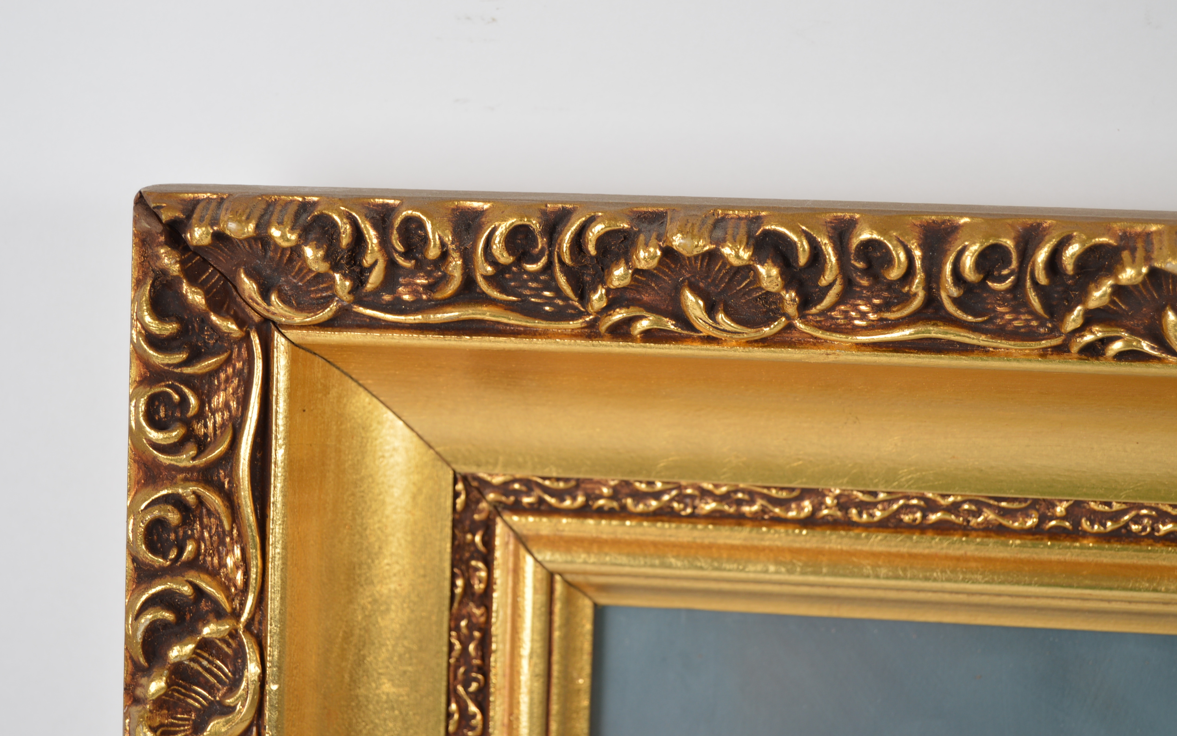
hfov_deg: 24.5
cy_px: 386
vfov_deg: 15.5
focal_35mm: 85
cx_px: 587
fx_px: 2711
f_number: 5.6
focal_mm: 55
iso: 100
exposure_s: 1/80
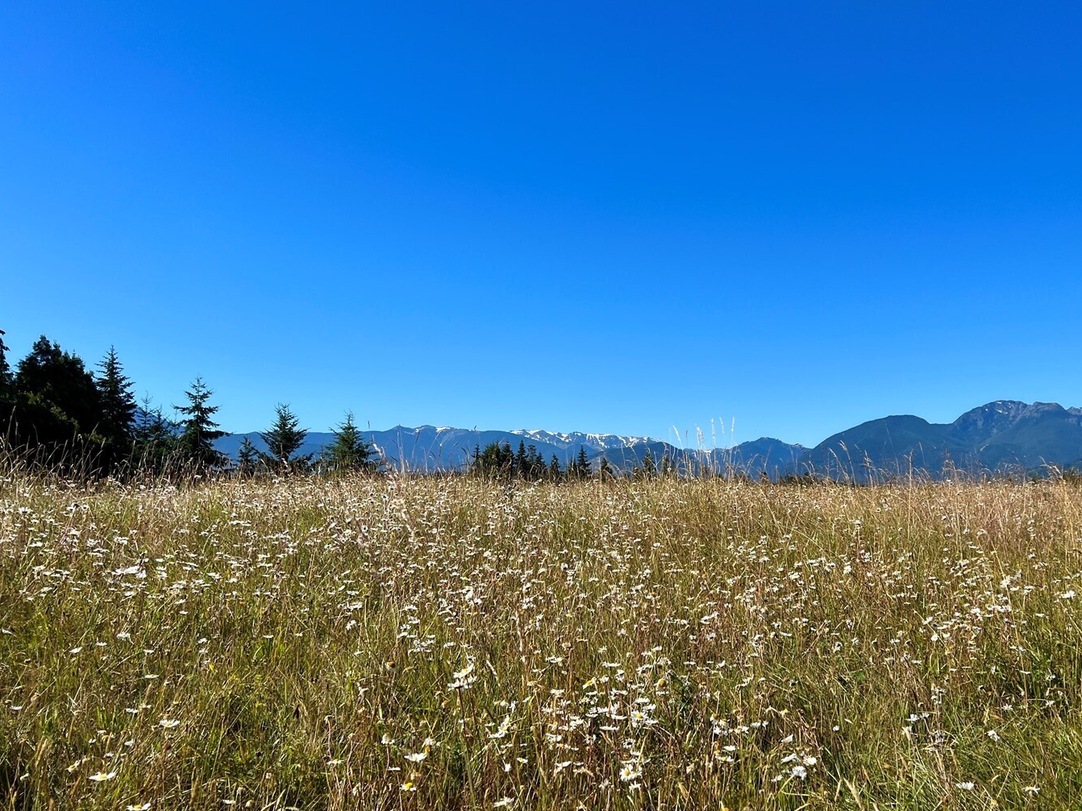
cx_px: 635
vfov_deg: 45.4
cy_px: 451
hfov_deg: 58.0
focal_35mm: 31
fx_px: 969
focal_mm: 5.7
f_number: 1.5
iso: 50
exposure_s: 1/4444
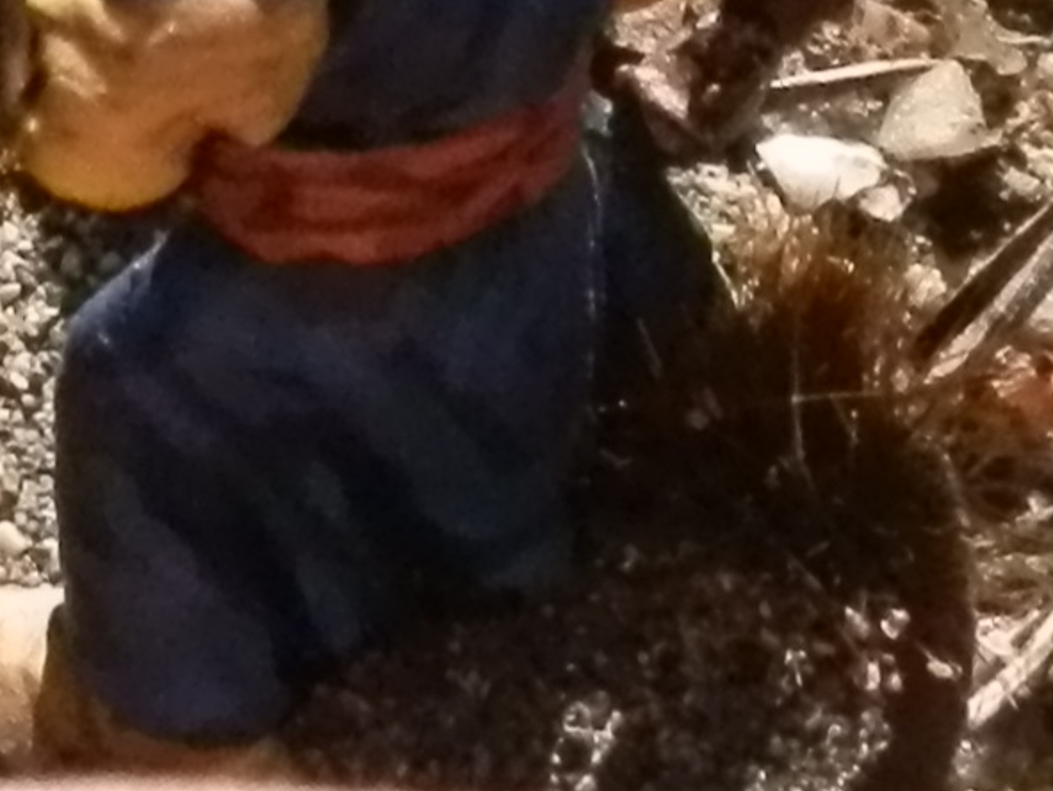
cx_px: -346
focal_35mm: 203
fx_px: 6179
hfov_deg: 9.6
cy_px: -771
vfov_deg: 7.1
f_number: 9.3
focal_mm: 5
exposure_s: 1/640
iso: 400
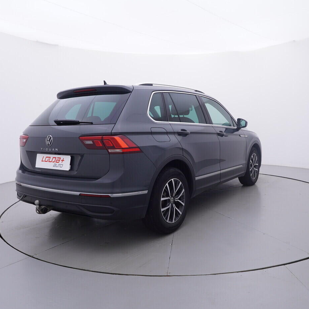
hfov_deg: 54.3
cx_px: 180
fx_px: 300
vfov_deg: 54.6
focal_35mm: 30
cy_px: 156
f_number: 5
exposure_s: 1/80
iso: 200
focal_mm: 15
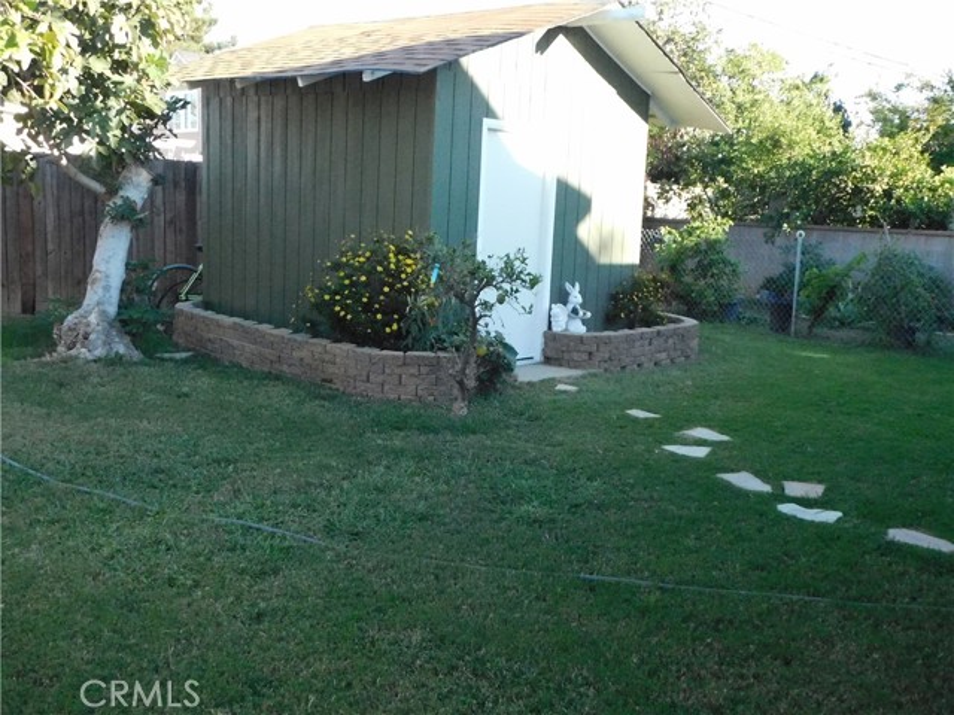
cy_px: 358
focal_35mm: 36
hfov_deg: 51.4
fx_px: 992
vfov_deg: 39.7
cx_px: 477
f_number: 7
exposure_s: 1/400
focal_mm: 6.3
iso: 1600
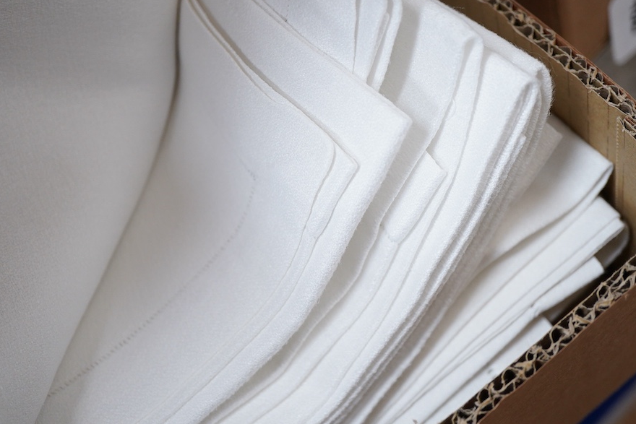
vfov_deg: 29.3
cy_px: 208
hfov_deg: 42.7
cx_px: 322
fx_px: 813
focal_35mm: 46
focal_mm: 30
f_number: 3.5
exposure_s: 1/125
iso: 1250
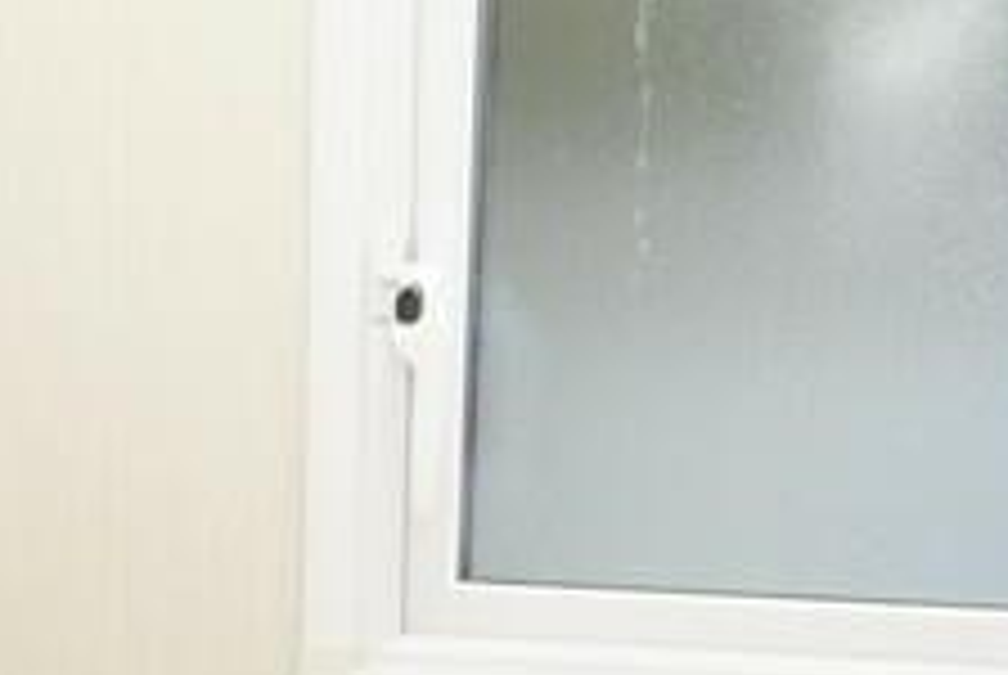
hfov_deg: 27.1
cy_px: 875
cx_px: 202
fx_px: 2047
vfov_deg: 17.6
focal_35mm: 73
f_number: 13
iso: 1600
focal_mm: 16
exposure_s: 1/60
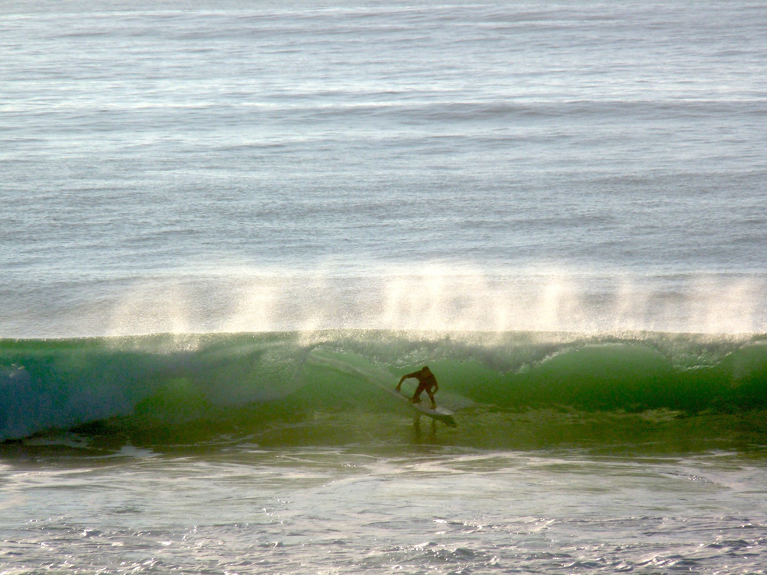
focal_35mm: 424
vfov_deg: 3.5
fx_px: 9395
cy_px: 288
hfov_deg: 4.7
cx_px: 384
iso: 100
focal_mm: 75.3
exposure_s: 1/1000
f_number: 8
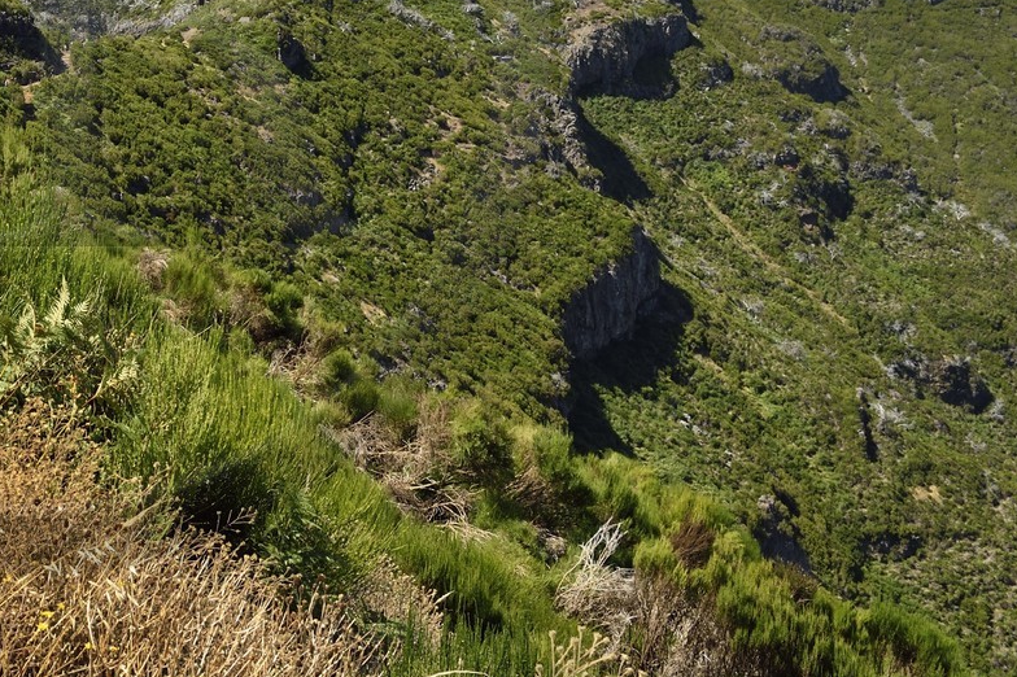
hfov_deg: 36.5
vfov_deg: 26.4
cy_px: 36
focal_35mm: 49
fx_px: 1384
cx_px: 16
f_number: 11
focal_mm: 24
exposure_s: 1/250
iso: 200
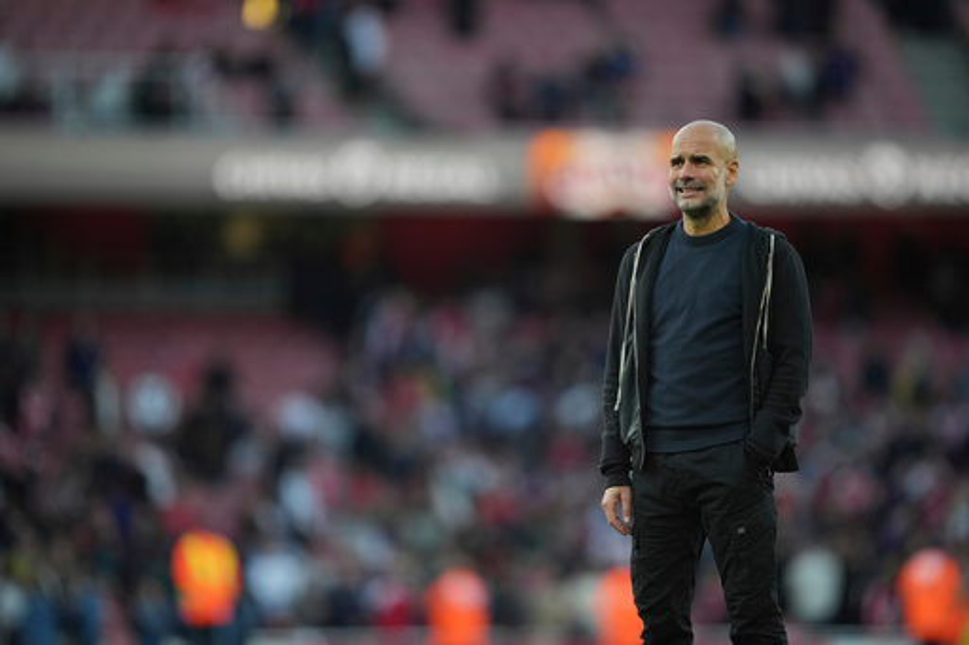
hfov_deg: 5.2
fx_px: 10763
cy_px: 322
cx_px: 484
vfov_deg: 3.4
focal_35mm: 400
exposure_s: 1/1000
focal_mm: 400
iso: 1000
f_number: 2.8
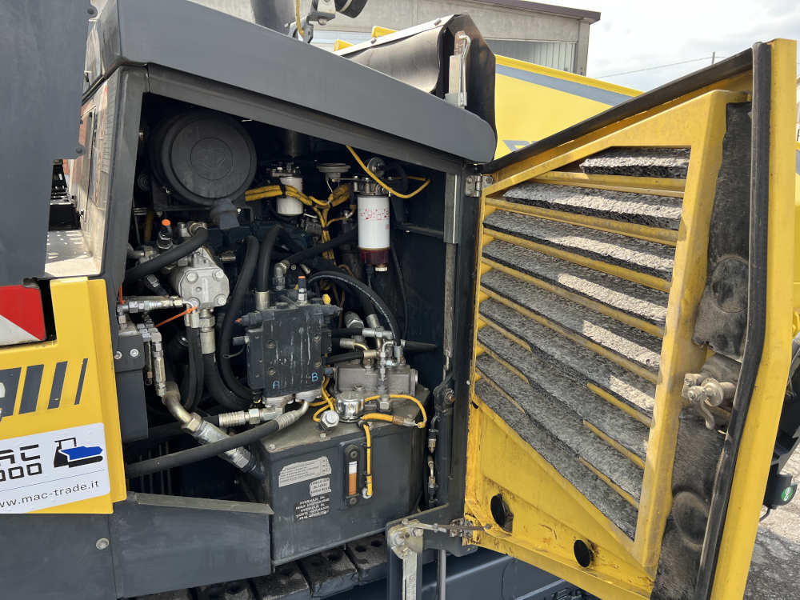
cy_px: 300
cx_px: 400
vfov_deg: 53.1
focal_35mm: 26
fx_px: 601
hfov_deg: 67.3
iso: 50
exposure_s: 1/658
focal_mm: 5.7
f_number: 1.5
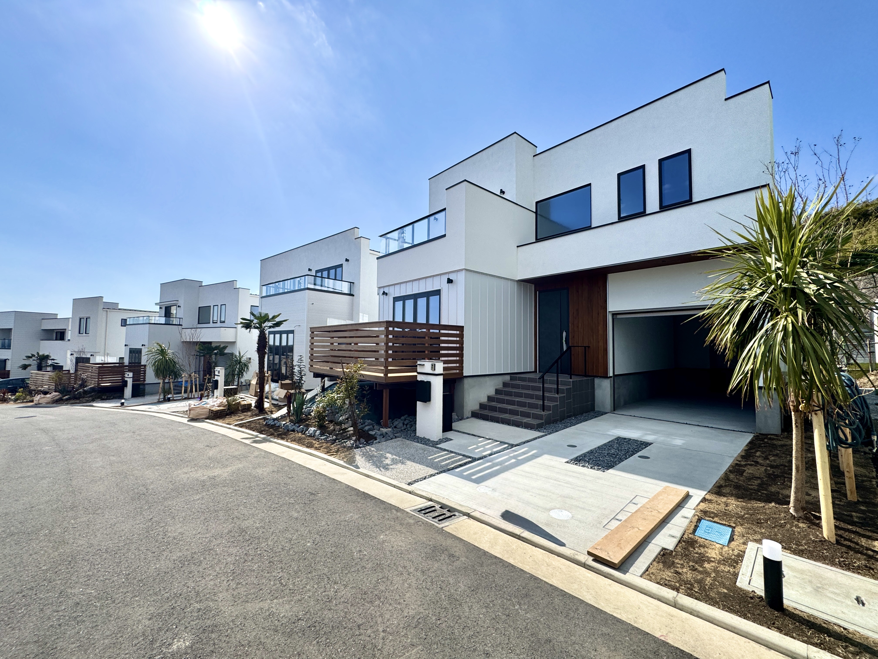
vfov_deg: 85.7
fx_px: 355
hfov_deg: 102.1
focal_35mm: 14
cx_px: 439
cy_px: 330
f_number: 2.2
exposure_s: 1/2342
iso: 40
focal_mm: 2.22
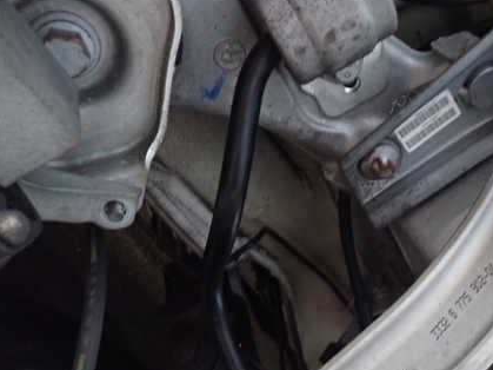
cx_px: 349
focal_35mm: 43
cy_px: 200
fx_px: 612
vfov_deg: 33.6
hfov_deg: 42.9
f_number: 2.3
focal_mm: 5.4
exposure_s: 1/15
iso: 800
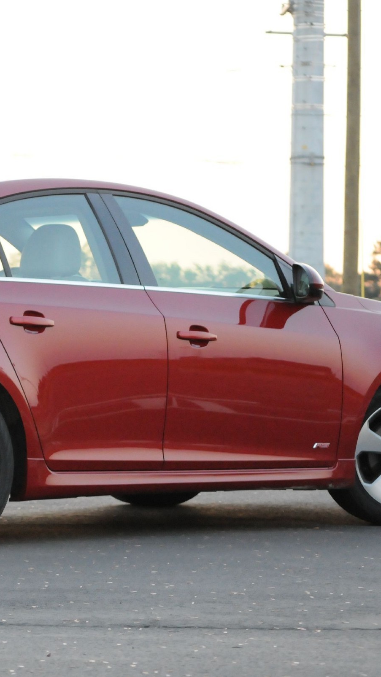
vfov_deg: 12.2
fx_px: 3160
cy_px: 344
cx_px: 9
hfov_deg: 6.9
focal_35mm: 176
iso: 2000
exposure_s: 1/160
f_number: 5
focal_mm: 72
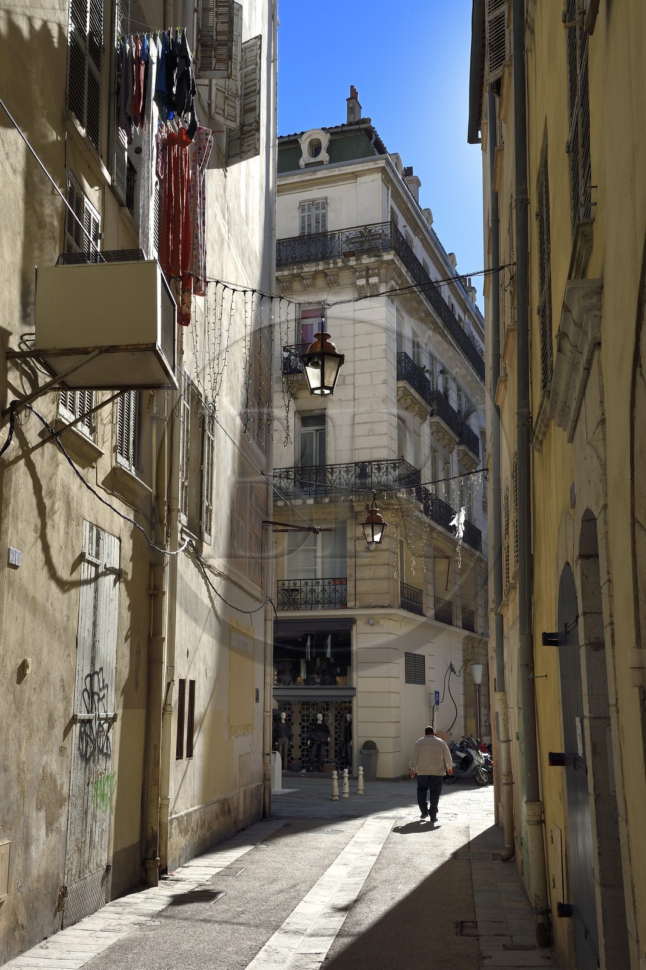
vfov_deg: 53.1
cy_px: 485
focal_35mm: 36
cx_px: 323
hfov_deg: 36.9
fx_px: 969
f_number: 14
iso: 200
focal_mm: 36
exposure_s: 1/160
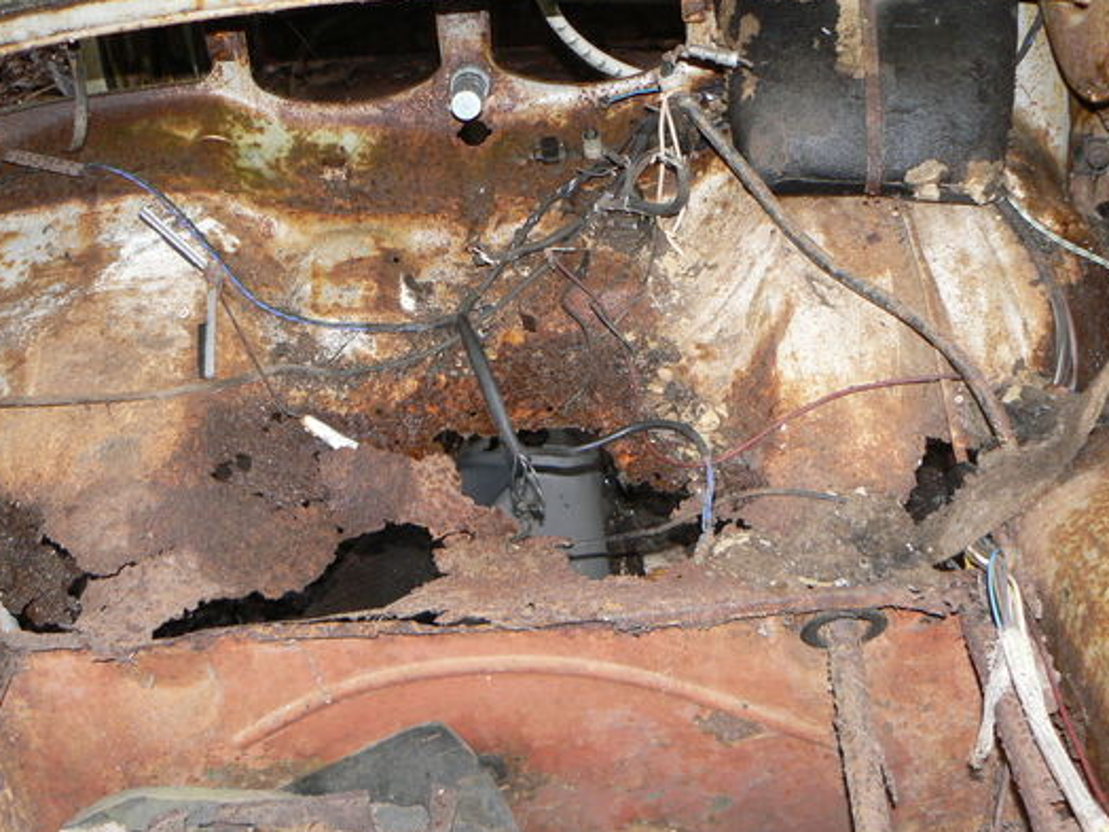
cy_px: 366
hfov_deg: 42.8
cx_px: 478
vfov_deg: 32.8
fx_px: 1410
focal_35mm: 44
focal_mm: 6
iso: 100
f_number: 2.8
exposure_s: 1/30
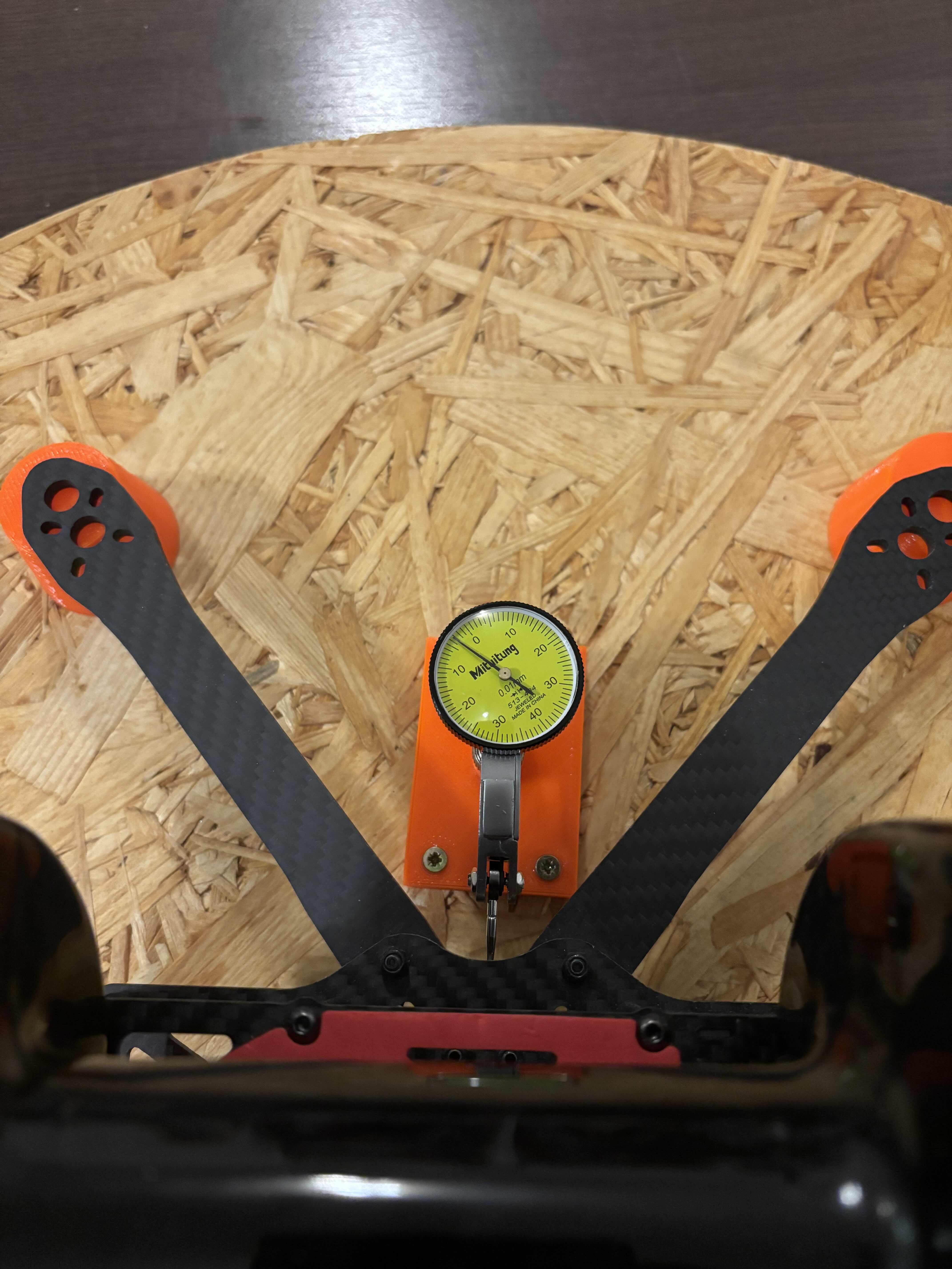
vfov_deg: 67.3
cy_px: 634
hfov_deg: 53.1
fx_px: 953
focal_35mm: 26
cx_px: 476
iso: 500
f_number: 1.6
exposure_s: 1/33
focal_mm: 5.96
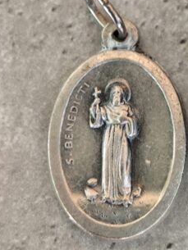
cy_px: 139
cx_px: 117
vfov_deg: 16.1
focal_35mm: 122
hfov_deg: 12.1
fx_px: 883
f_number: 1.65
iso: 320
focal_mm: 6.19
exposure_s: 1/25
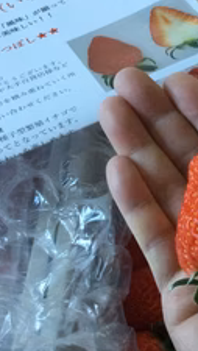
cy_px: 197
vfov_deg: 34.8
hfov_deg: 19.6
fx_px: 559
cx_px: 190
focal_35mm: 60
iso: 200
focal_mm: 3.3
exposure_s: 1/30
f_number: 2.4
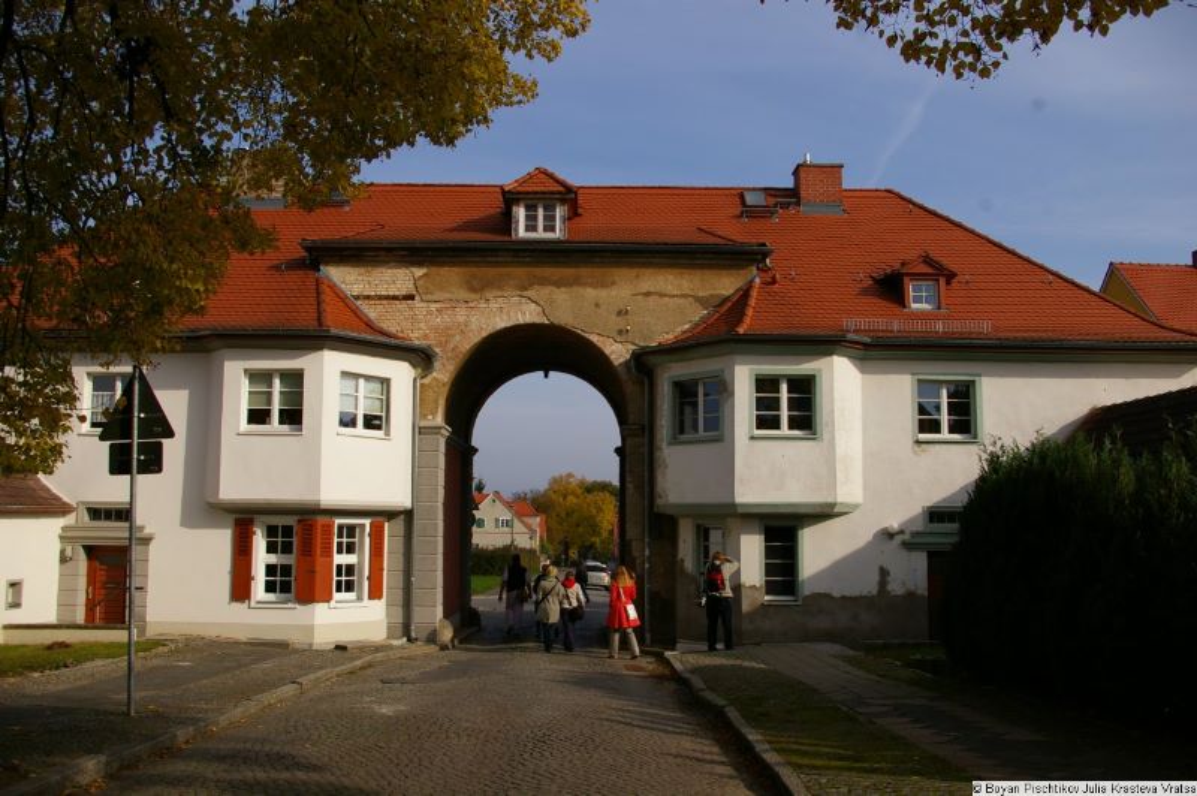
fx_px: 1046
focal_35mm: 32
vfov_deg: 41.6
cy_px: 398
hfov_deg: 59.5
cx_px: 598
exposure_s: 1/500
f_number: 8
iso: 200
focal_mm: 21
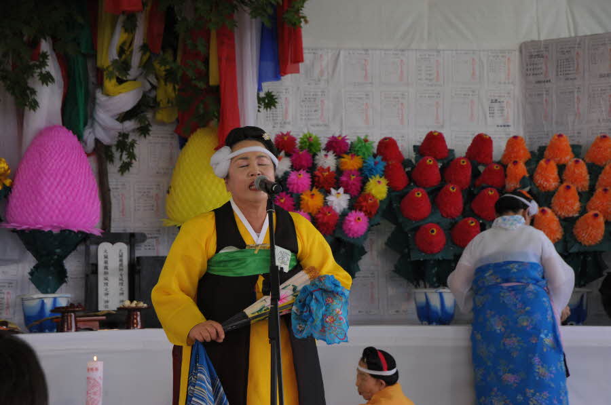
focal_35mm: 120
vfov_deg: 11.4
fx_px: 2033
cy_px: 202
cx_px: 306
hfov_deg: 17.1
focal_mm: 120
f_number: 10
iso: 1600
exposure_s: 1/125
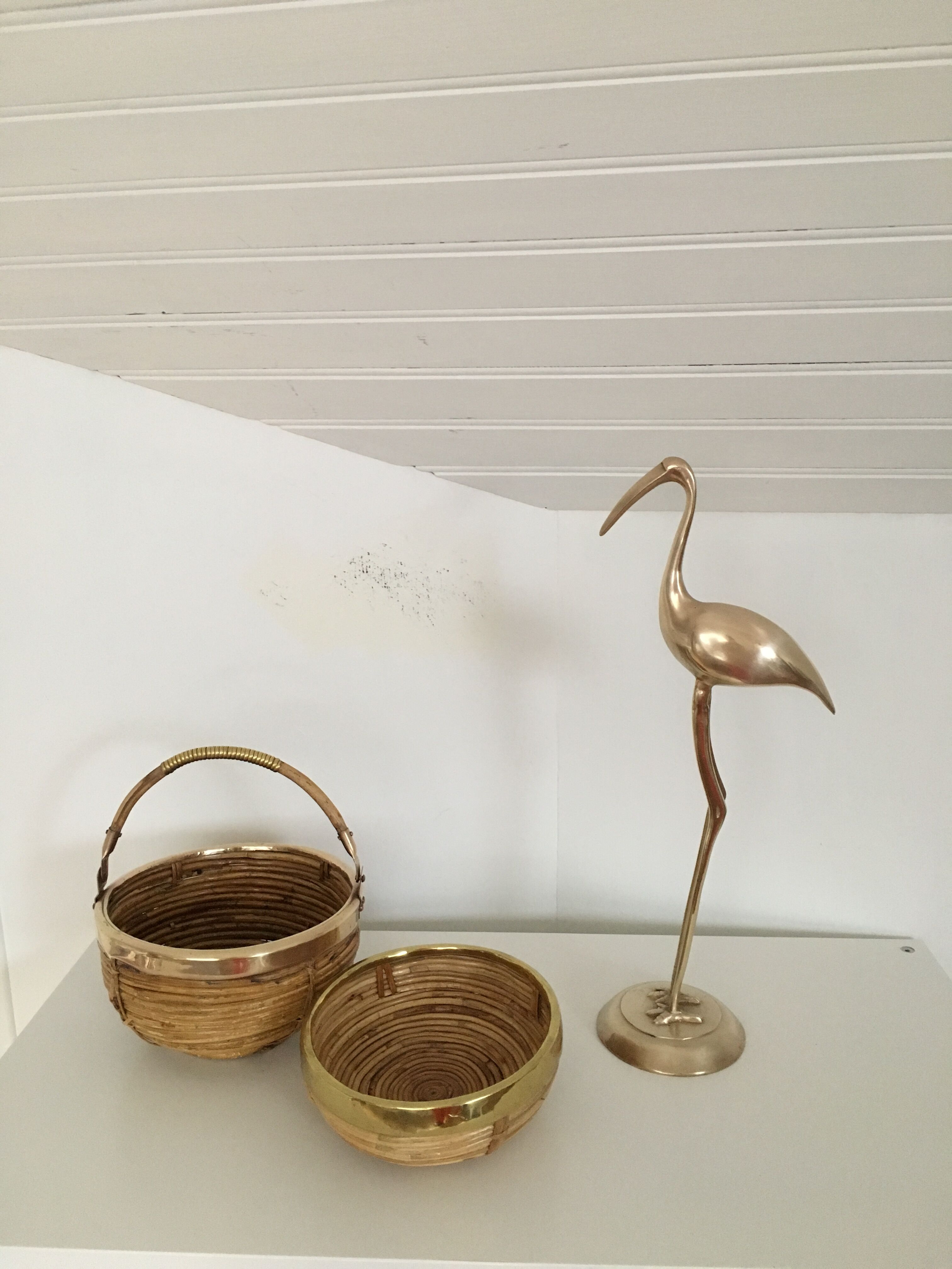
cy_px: 634
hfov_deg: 48.2
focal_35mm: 29
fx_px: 1063
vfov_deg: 61.7
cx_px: 476
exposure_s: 1/33
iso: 250
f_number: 2.2
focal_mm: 4.15
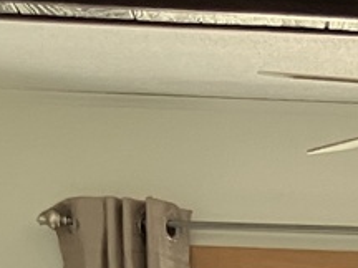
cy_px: 842
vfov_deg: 7.0
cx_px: 612
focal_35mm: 187
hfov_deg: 10.1
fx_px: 1934
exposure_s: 1/60
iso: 100
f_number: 1.8
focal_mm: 3.99
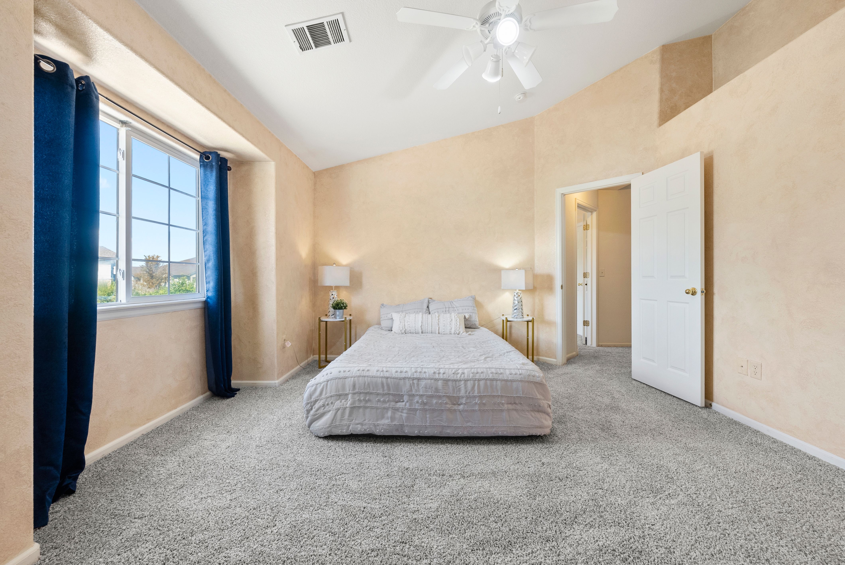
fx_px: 329
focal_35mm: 14
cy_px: 282
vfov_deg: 81.3
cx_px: 422
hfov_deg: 104.2
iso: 800
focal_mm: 14
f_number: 8
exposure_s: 1/20
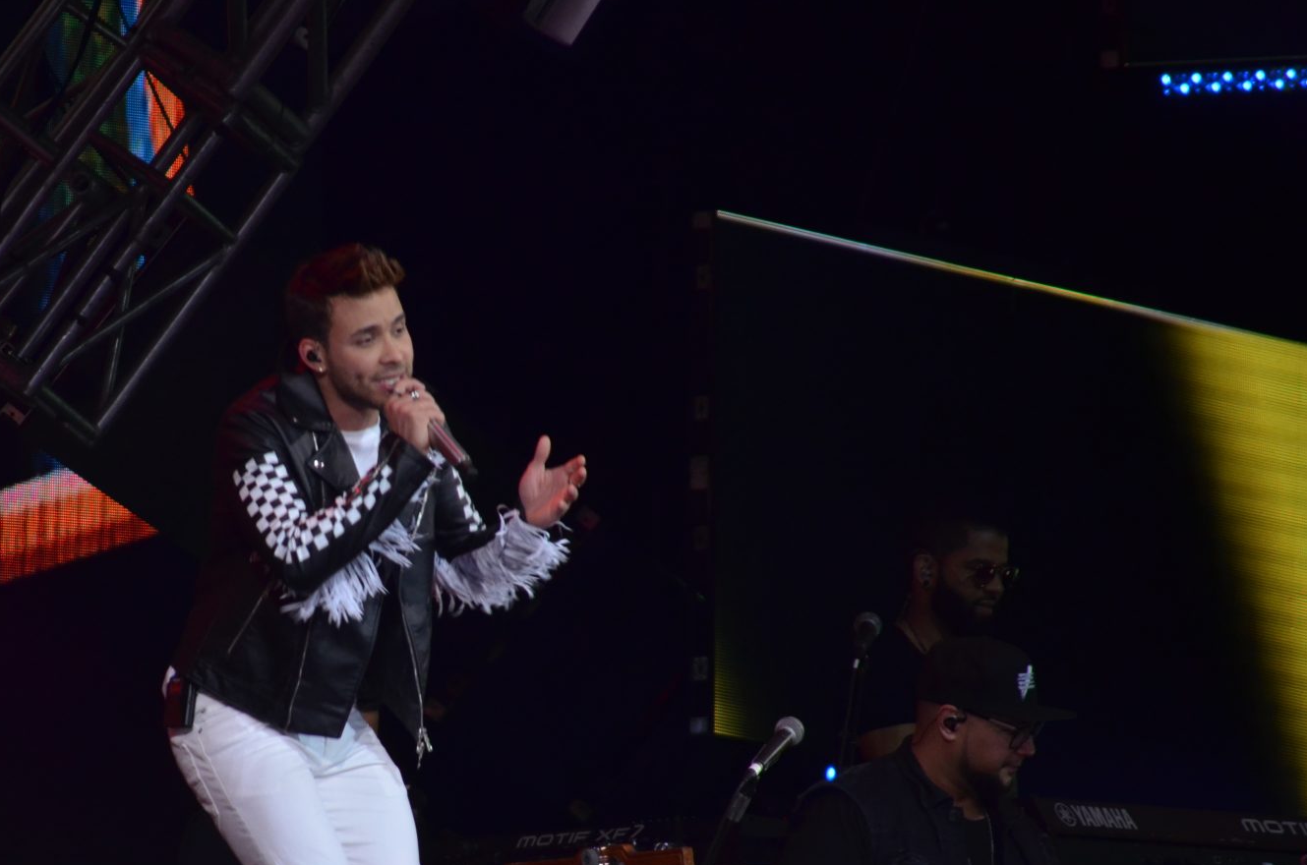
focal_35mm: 416
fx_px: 15071
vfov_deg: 3.3
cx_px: 337
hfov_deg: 5.0
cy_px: 601
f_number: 5.6
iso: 800
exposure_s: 1/125
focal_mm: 180
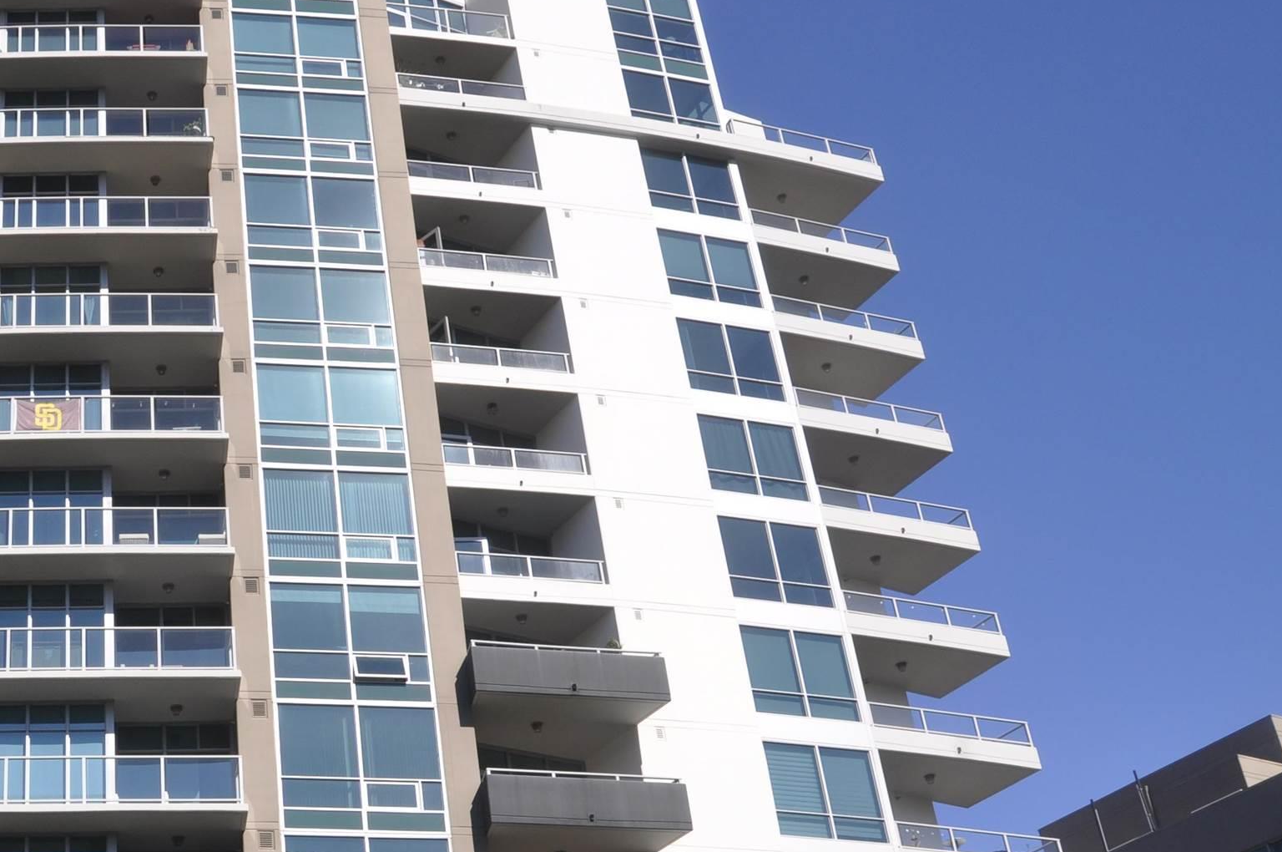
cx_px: 53
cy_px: 627
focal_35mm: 96
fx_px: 3414
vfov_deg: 14.2
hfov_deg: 20.7
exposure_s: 1/400
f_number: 10
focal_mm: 32
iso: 200
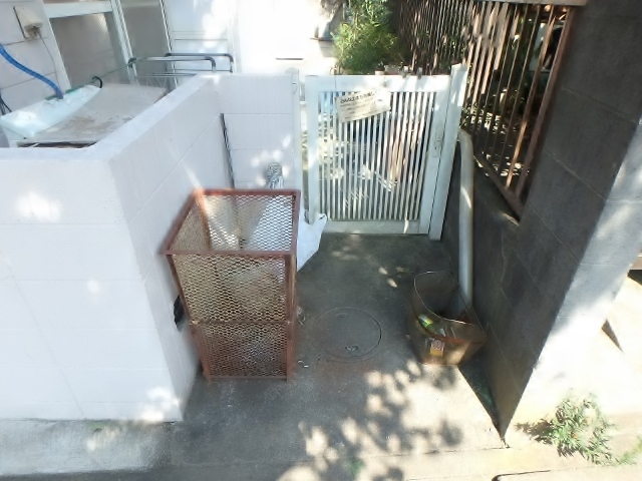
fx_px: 389
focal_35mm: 21
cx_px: 321
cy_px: 240
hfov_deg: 79.0
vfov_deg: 63.4
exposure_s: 1/160
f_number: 3.5
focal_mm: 3.7
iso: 125
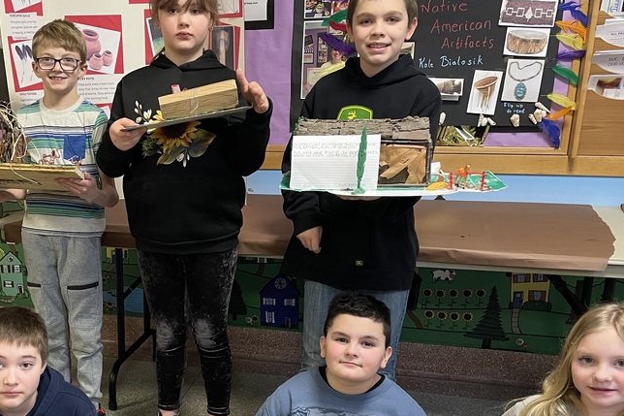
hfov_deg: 44.2
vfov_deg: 30.6
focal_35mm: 43
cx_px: 172
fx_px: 745
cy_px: 319
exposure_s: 1/60
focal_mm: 4.2
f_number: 1.6
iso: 200
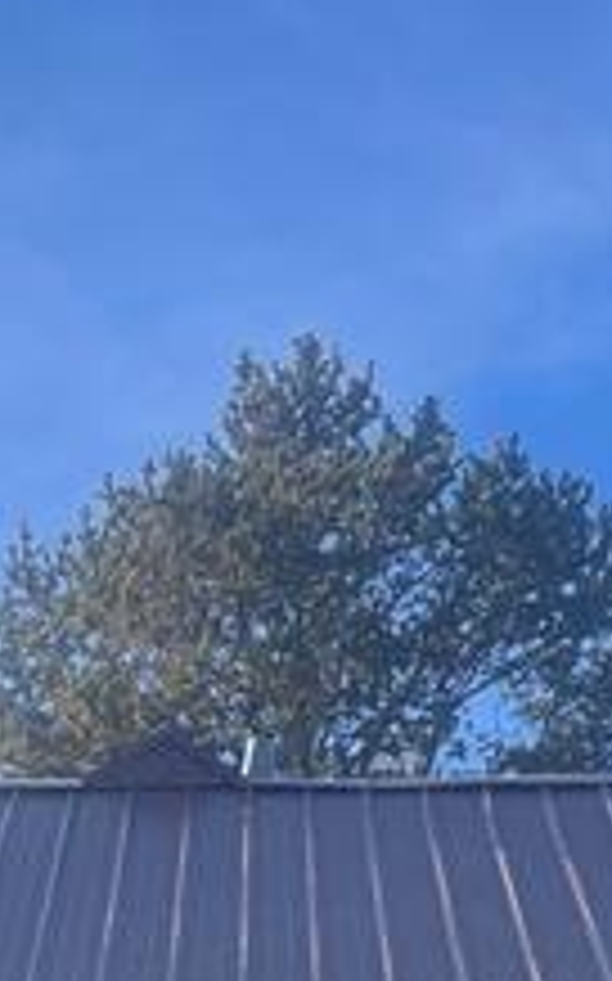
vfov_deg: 18.7
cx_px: 65
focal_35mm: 97
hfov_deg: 13.4
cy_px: 1512
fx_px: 2592
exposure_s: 1/1006
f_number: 1.6
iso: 32
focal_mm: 4.2
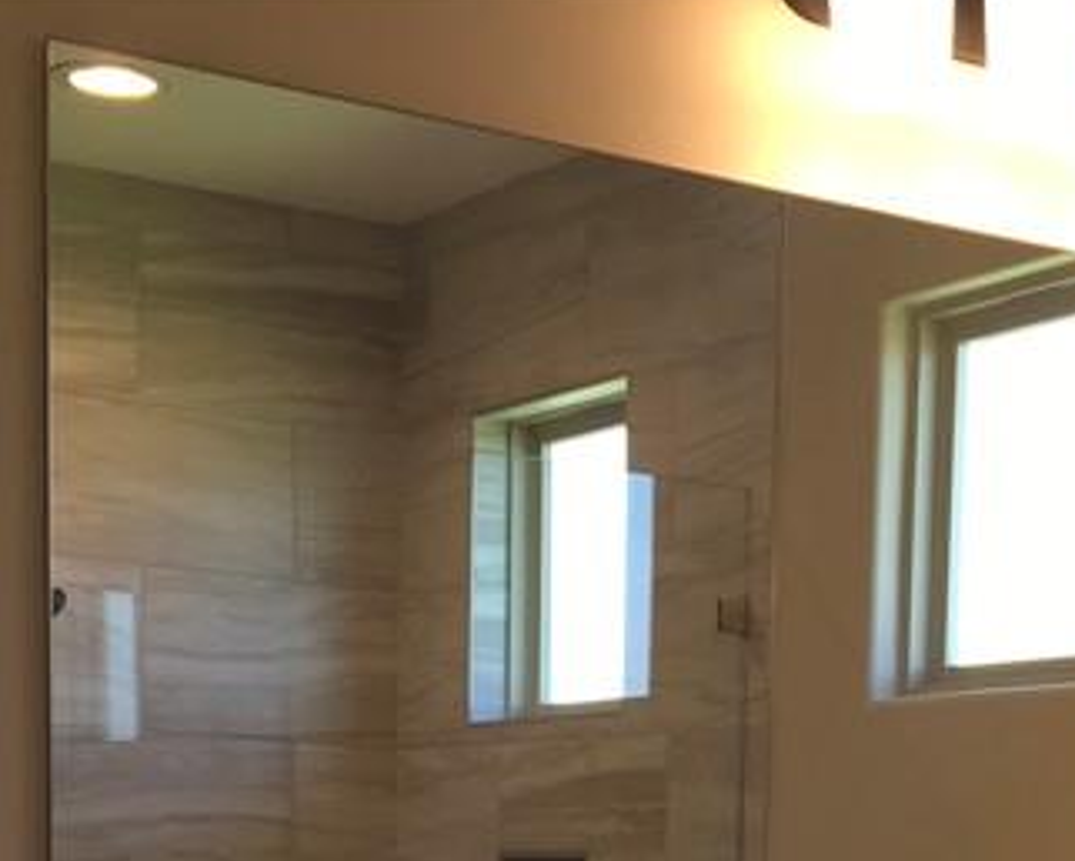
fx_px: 2865
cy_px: 1261
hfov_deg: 21.0
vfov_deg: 15.8
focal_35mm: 90
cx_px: 851
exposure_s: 1/40
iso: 25
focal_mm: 4.15
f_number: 2.2
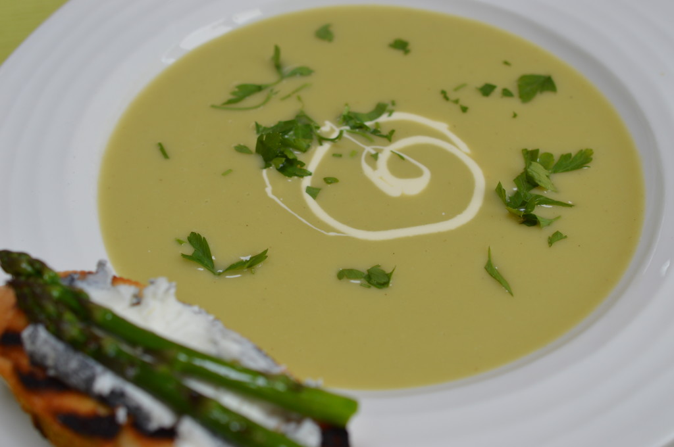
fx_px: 1122
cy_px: 224
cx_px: 337
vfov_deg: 22.6
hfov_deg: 33.4
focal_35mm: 60
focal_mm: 40
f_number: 5.6
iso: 160
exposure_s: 1/125
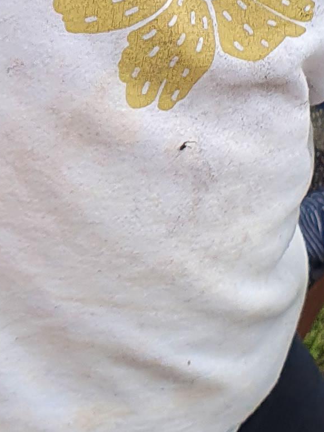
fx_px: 1686
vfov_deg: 14.2
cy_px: -74
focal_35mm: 135
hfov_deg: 10.9
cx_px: 23
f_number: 2.4
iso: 50
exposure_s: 1/800
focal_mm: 4.32
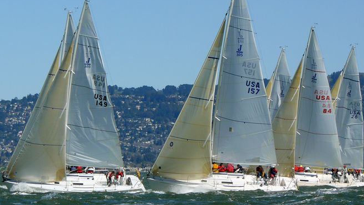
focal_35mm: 288
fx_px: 2780
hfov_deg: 7.5
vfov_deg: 4.2
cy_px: 101
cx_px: 169
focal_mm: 35.9
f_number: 5
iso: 100
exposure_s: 1/800
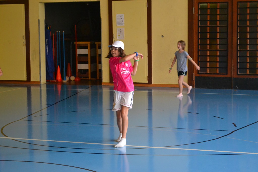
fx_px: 591
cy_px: 86
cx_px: 129
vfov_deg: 16.6
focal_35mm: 82
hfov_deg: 24.6
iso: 3200
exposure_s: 1/160
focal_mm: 55
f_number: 5.6
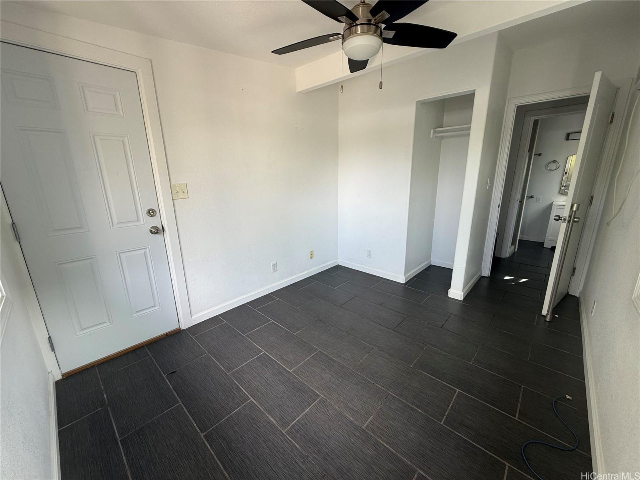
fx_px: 259
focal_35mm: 14
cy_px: 240
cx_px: 320
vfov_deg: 85.7
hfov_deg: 102.1
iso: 50
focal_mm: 2.22
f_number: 2.2
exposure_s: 1/99
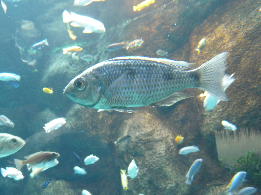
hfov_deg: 46.8
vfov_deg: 36.0
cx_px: 130
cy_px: 98
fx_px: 302
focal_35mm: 40
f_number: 3.9
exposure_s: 1/8
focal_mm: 6.7
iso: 400
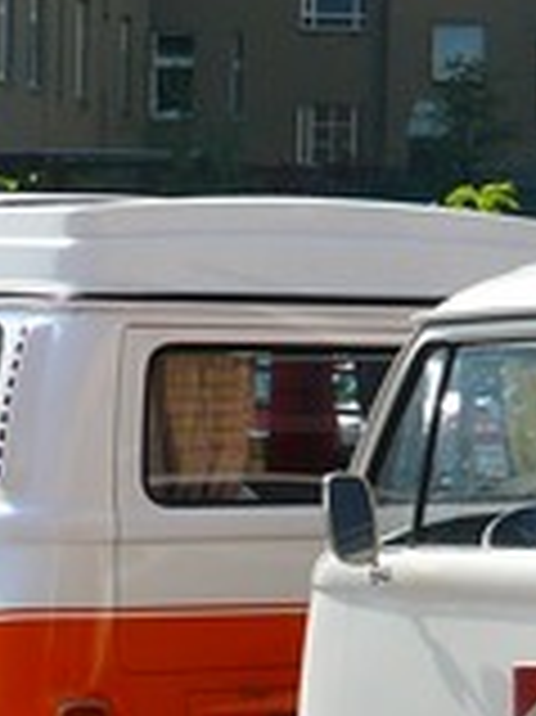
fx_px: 3411
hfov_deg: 7.7
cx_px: 1640
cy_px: 234
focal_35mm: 165
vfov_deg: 12.0
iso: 100
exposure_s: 1/200
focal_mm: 7.4
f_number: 4
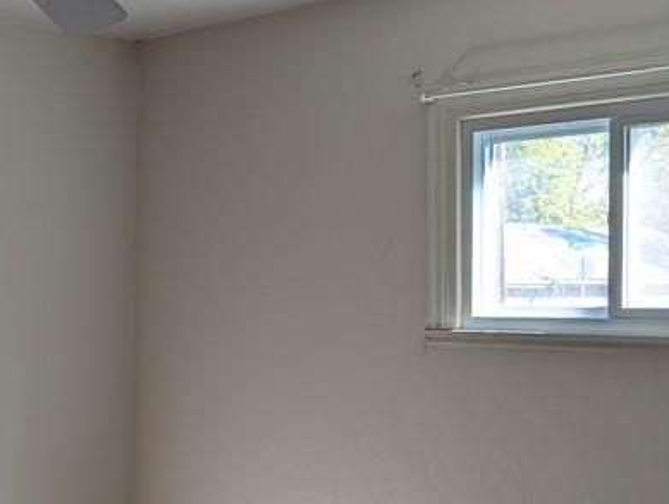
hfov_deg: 28.4
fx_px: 1219
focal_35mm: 63
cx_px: -32
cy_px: 327
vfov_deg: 23.3
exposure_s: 1/258
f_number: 1.68
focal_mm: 6.9
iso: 112
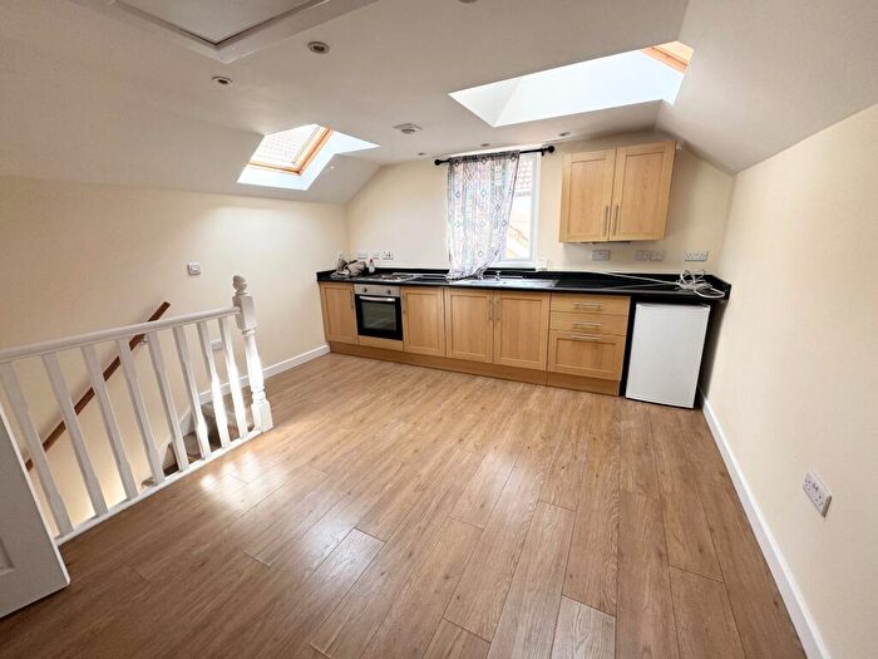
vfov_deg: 85.7
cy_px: 330
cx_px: 439
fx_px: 355
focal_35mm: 14
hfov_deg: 102.1
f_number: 2.2
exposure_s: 1/99
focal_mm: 2.22
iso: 80
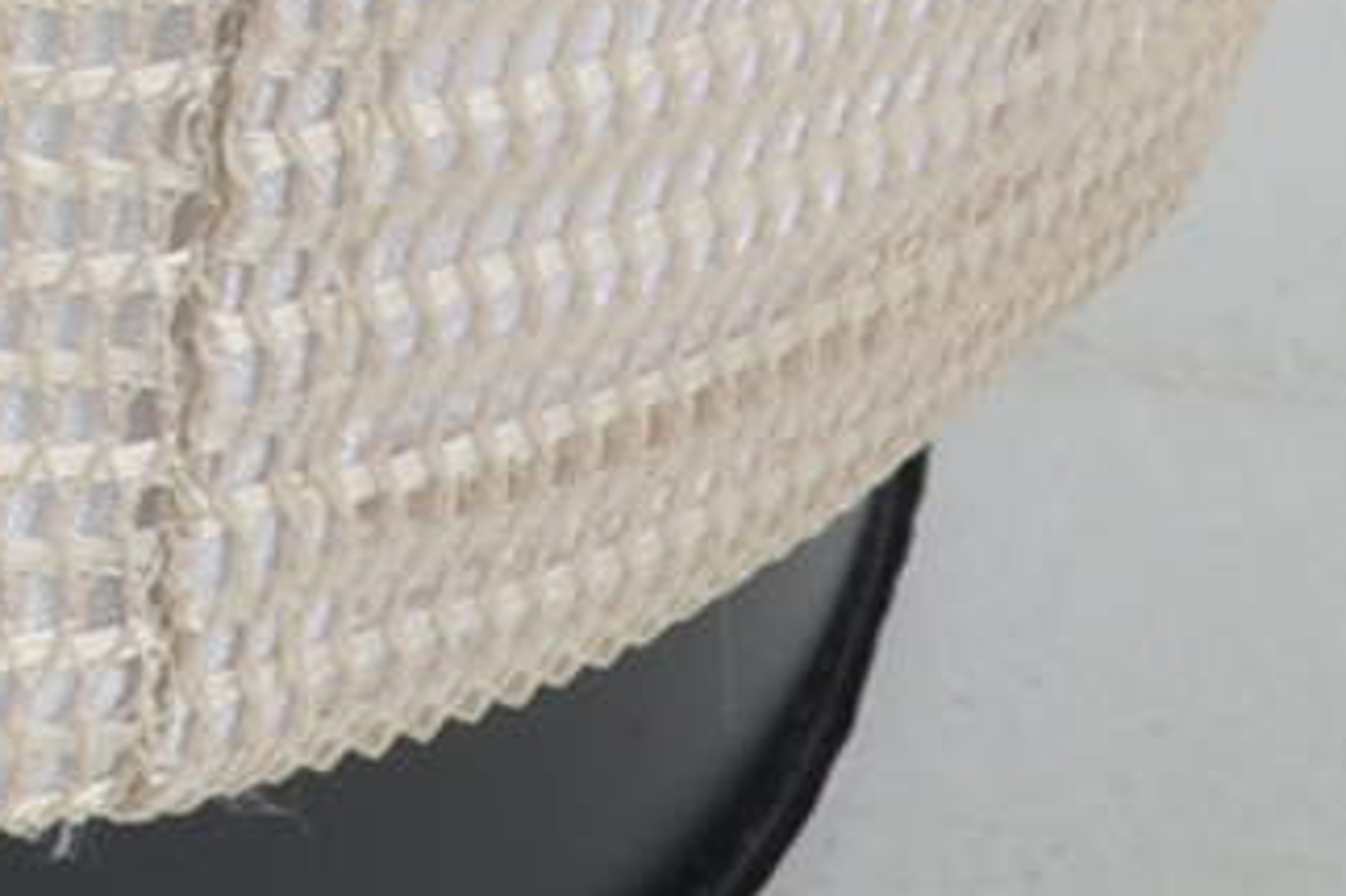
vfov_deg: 4.1
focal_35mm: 321
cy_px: -2096
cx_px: -2525
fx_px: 11995
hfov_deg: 6.0
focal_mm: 30
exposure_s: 1/125
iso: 200
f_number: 11
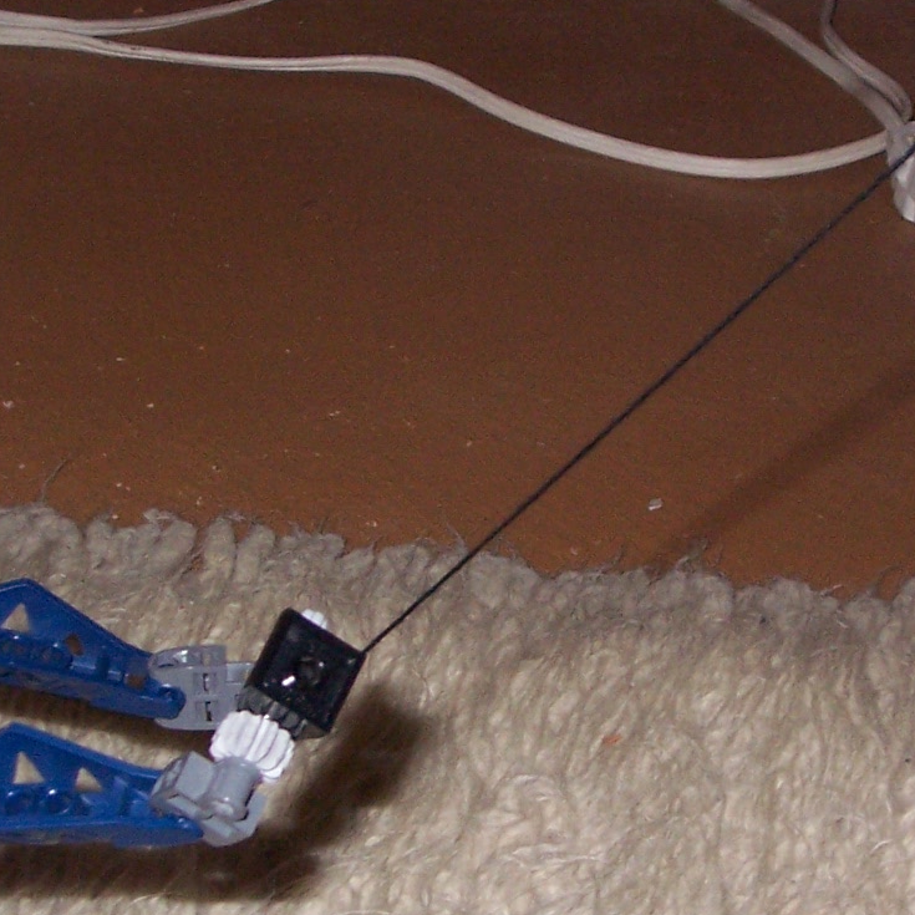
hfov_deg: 18.1
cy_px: 560
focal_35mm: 96
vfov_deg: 18.1
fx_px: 2871
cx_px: 507
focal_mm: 6.4
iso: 125
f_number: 3.9
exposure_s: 1/60
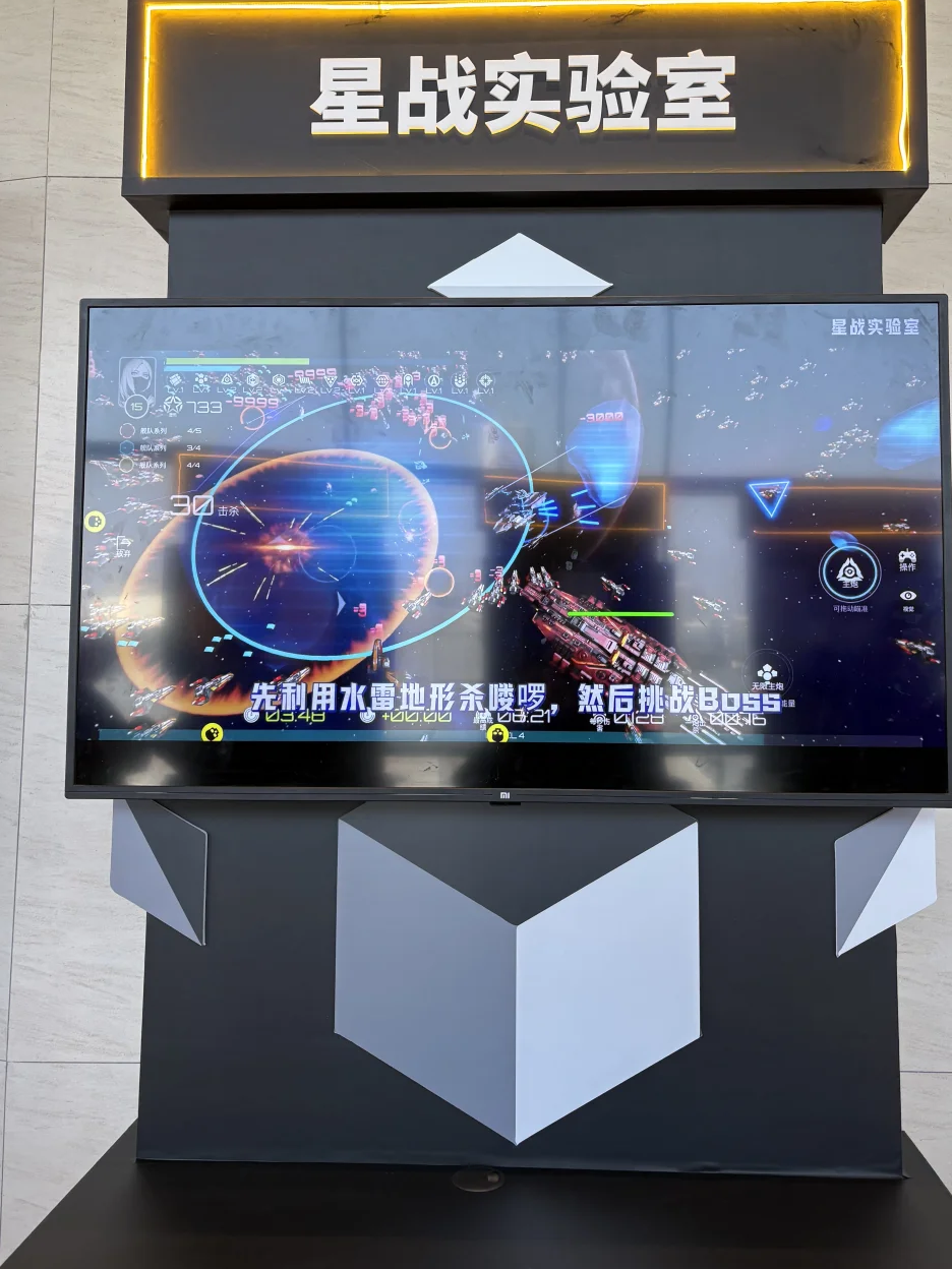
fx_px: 1100
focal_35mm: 30
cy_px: 580
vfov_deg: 59.9
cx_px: 513
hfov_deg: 46.8
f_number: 1.6
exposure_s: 1/121
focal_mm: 5.96
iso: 64
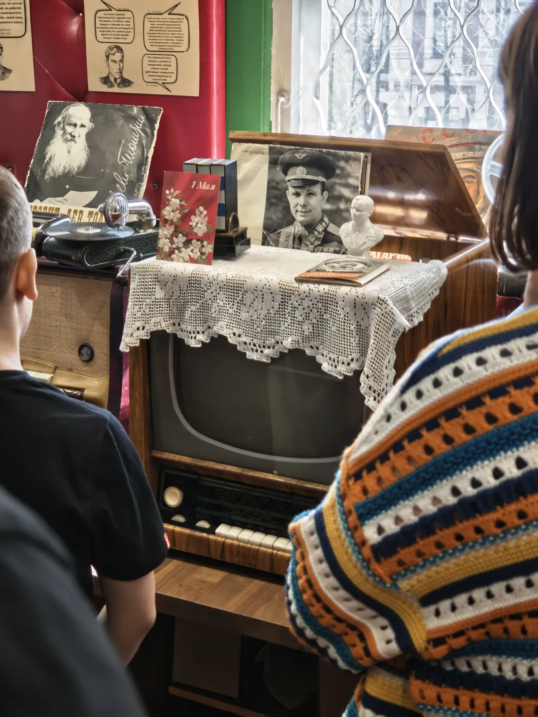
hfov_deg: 24.4
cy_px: 358
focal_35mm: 60
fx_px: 1243
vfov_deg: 32.2
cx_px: 269
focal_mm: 9
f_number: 2
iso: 250
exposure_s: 1/50
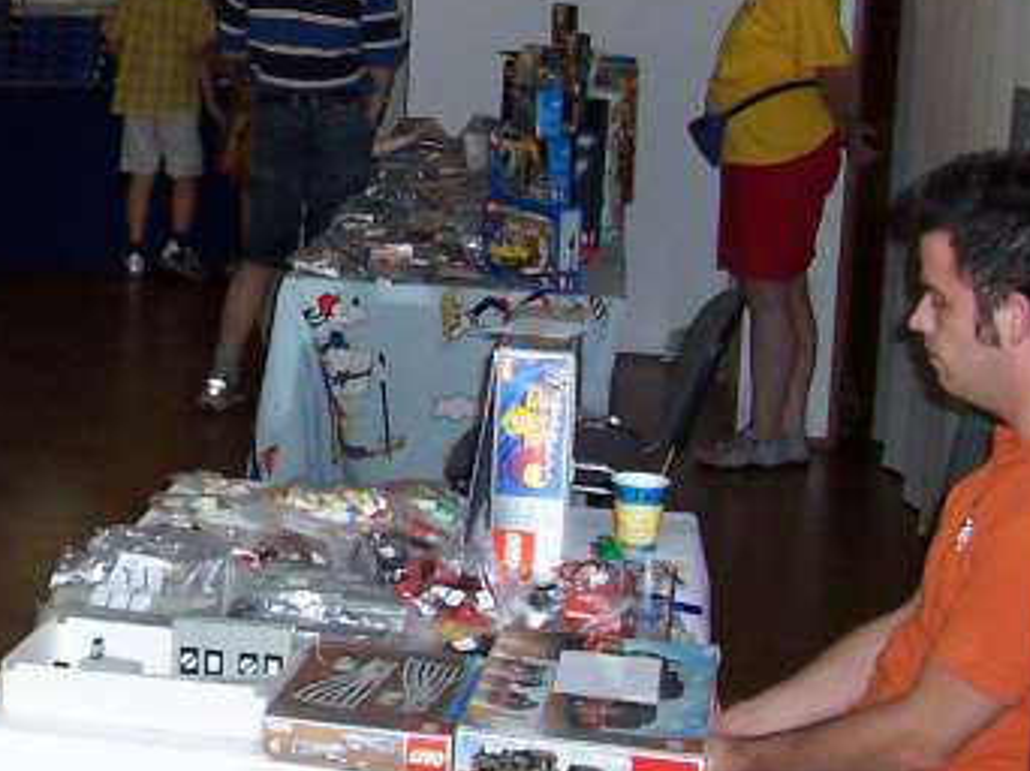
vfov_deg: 16.7
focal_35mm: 88
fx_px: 2617
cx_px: -164
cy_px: 202
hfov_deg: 20.9
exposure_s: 1/60
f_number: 2.8
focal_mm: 5.6
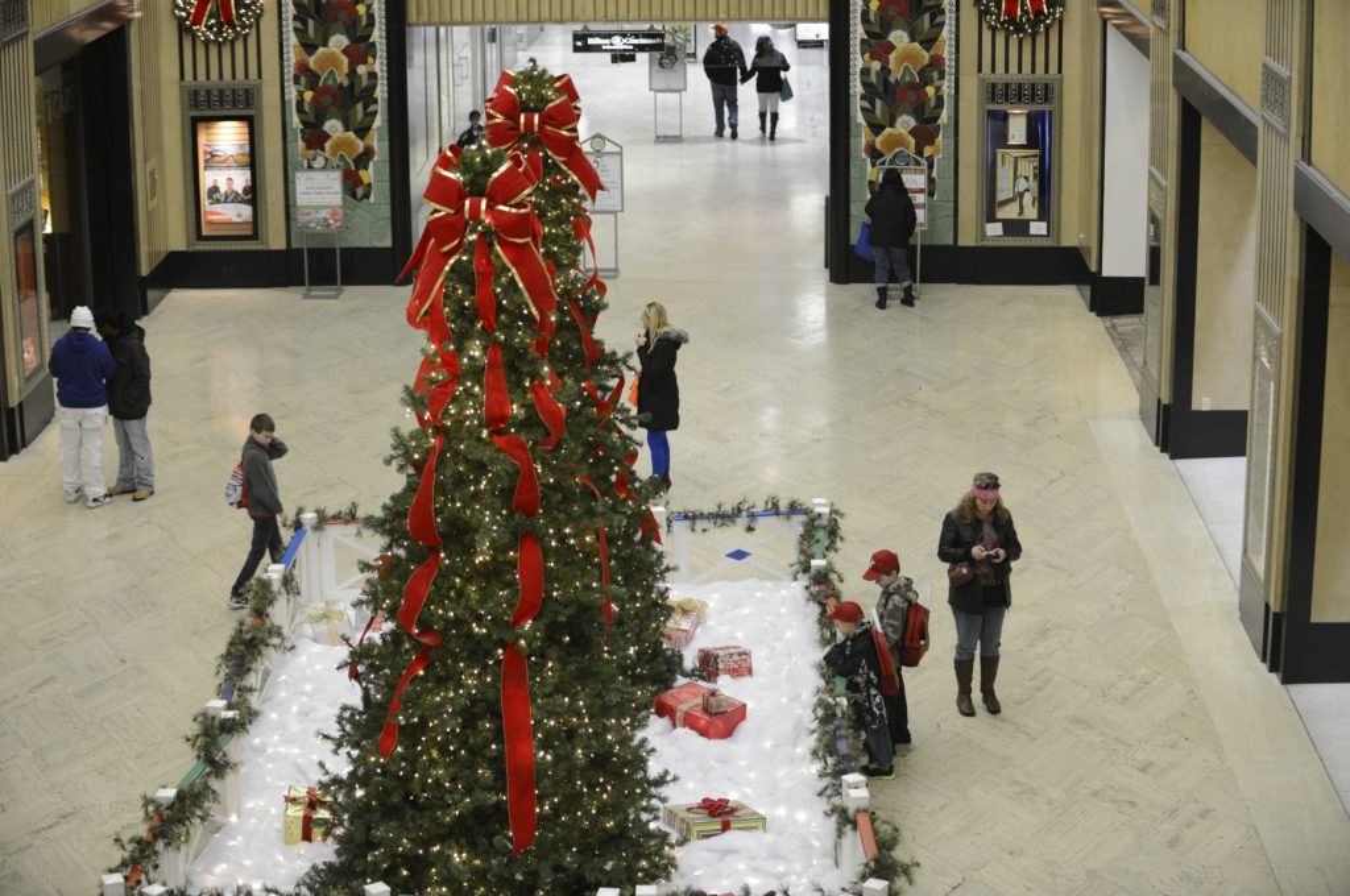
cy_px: 448
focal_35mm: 70
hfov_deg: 28.9
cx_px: 675
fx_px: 2622
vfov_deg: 19.4
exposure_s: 1/60
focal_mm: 70
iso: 1600
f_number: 4.5
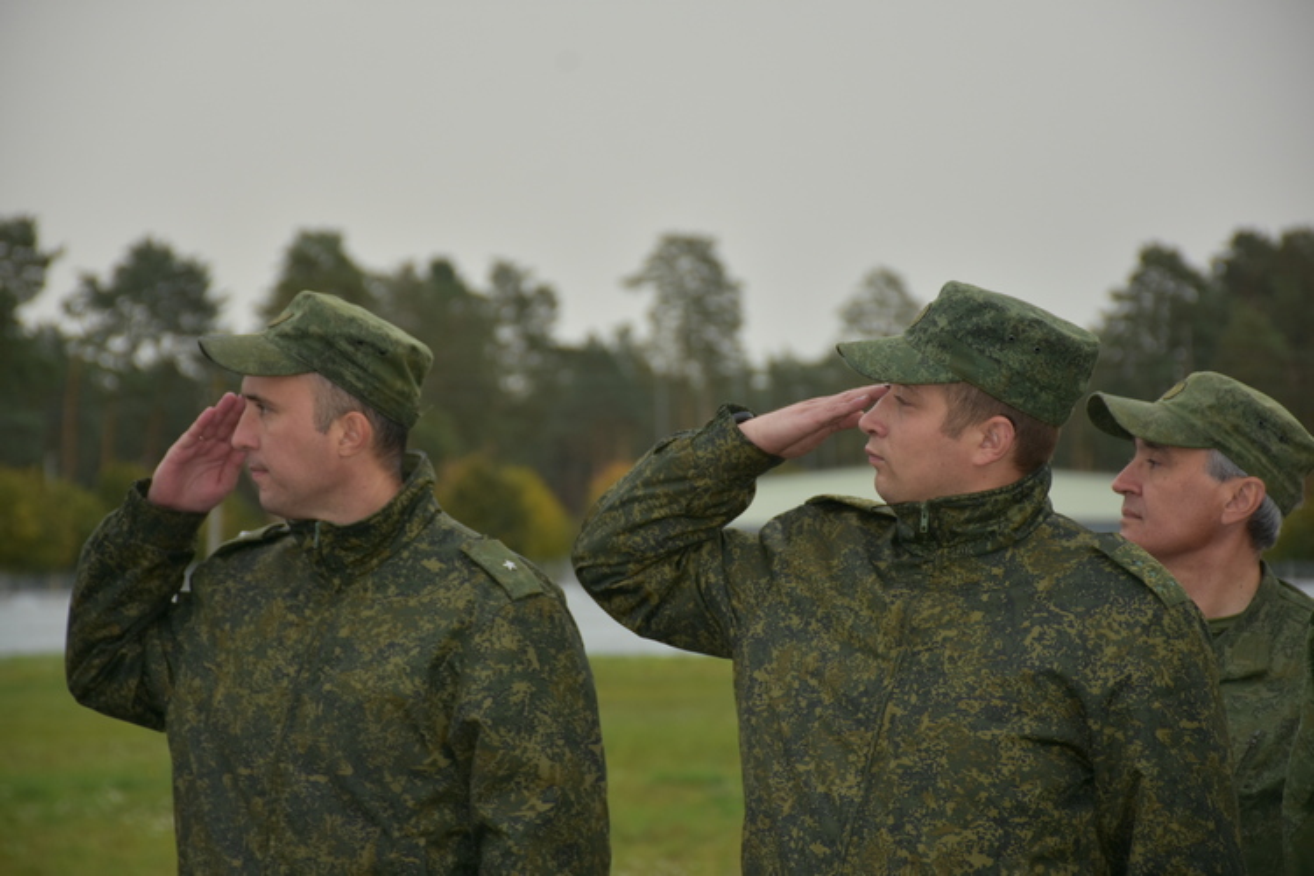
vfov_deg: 9.1
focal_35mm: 150
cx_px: 657
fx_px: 5475
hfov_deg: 13.7
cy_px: 438
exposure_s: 1/200
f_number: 5.6
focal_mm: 100
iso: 200
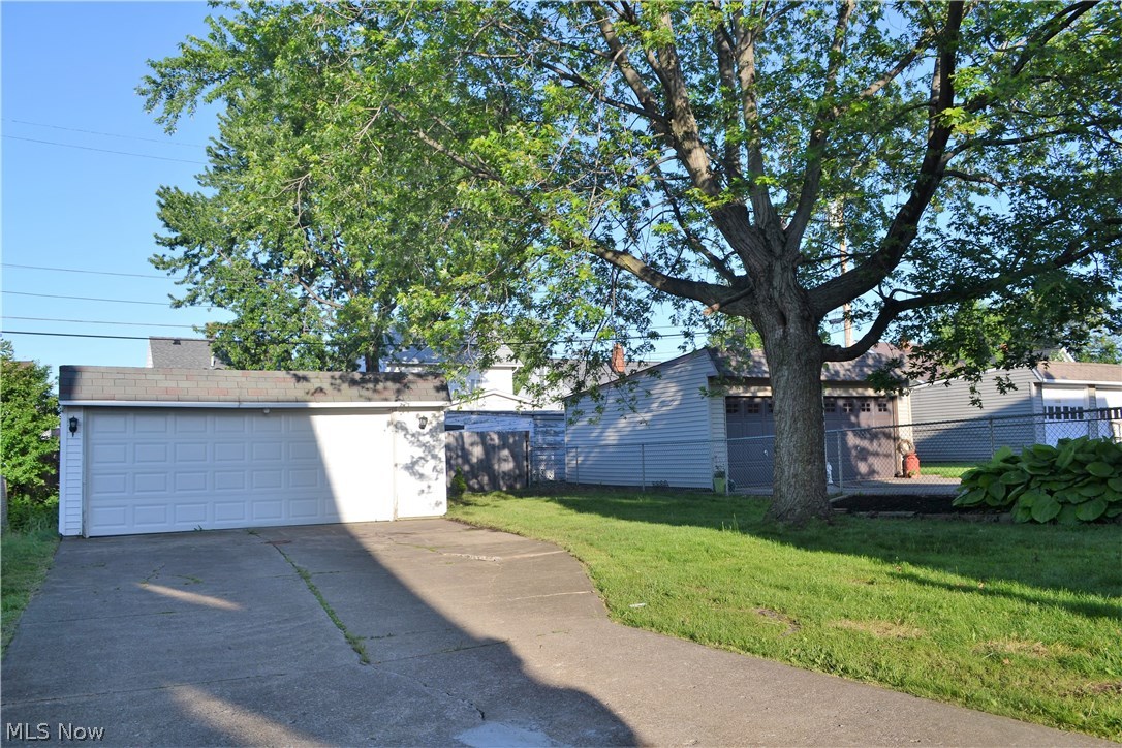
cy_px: 374
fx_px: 841
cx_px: 561
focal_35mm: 27
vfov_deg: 47.9
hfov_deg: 67.4
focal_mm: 18
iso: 100
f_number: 7.1
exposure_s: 1/200
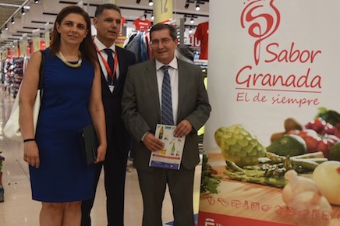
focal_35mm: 57
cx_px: 264
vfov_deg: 23.7
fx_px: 538
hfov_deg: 34.2
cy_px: 130
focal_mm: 35
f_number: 4.5
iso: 1250
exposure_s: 1/200
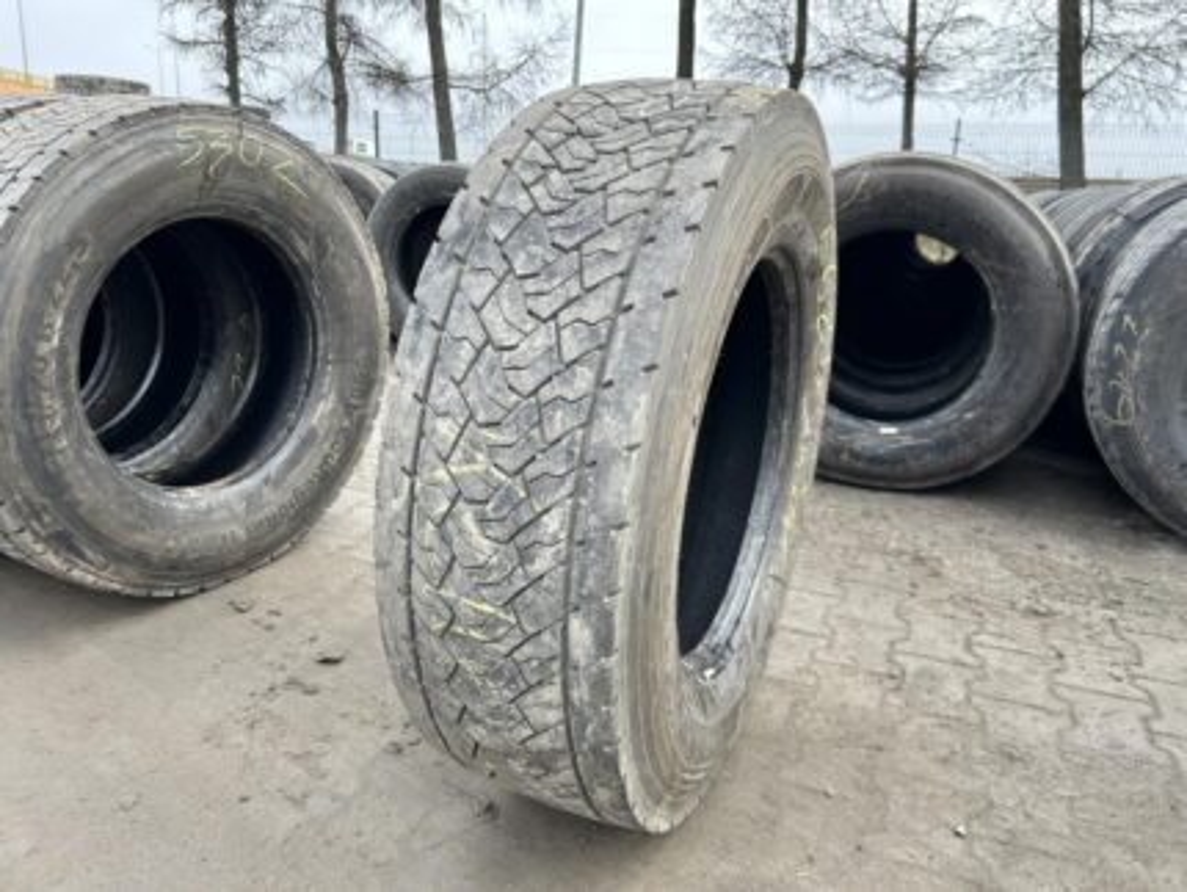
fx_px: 892
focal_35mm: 26
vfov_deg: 53.1
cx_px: 594
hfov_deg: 67.3
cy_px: 446
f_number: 1.5
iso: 50
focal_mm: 5.7
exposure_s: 1/341
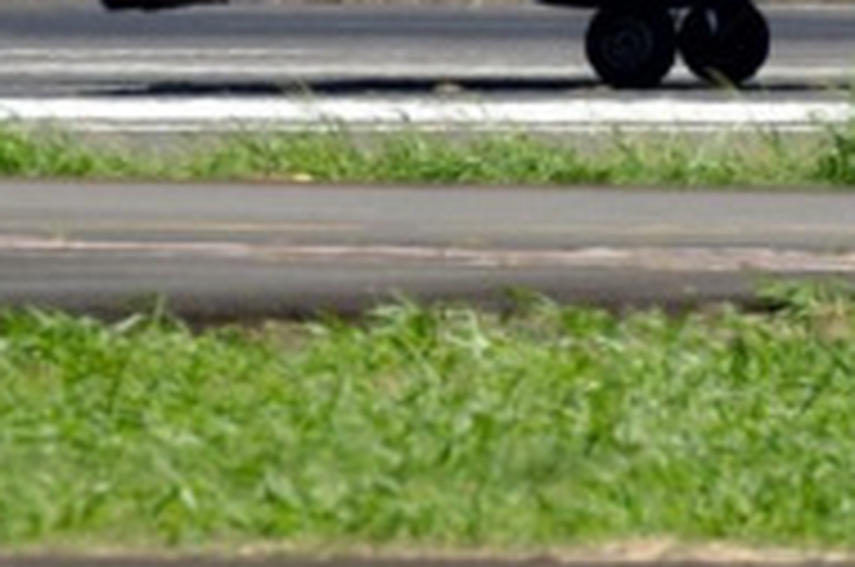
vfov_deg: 1.1
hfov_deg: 1.6
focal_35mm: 1260
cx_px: 1418
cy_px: -171
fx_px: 29874
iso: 400
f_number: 8
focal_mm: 200
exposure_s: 1/2000
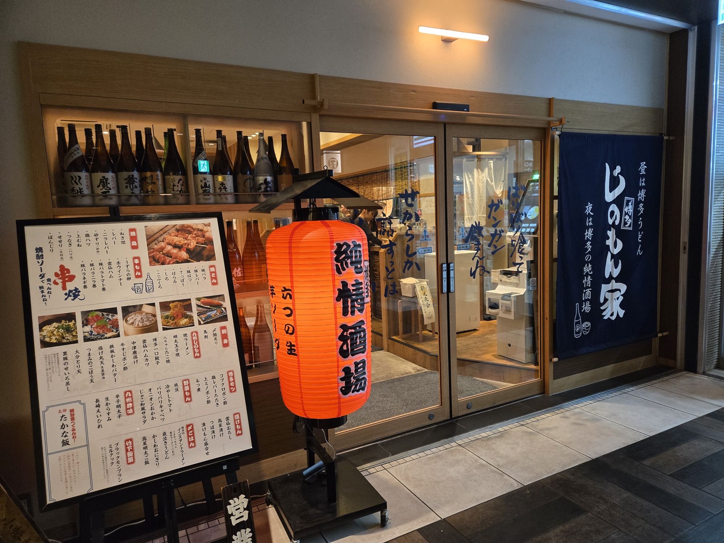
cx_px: 362
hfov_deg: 73.9
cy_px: 272
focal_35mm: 23
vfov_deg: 58.9
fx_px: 481
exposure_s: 1/100
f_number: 1.8
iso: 250
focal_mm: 5.4
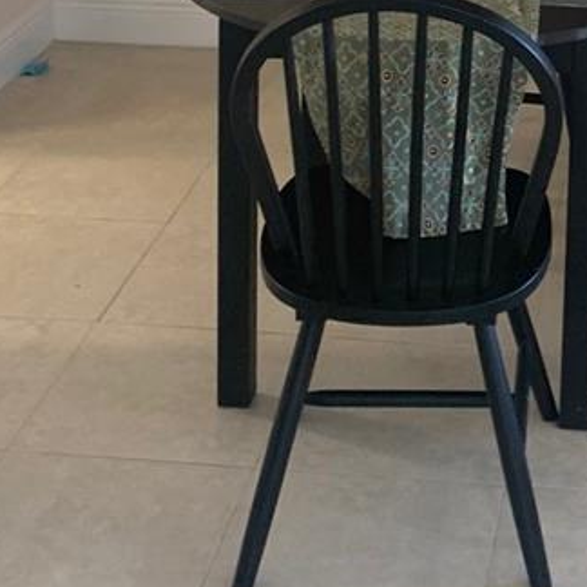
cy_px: -281
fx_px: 1631
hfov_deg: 19.6
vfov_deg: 18.2
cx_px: 632
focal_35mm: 85
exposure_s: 1/60
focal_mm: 4.25
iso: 64
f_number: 1.8
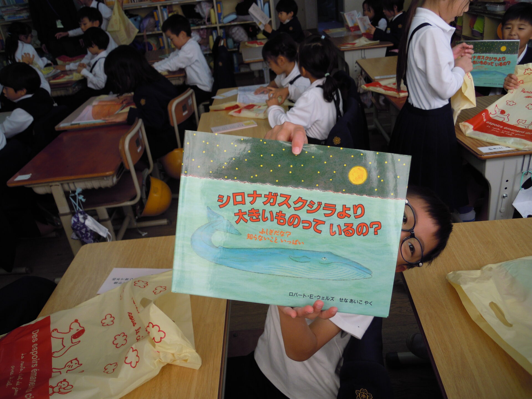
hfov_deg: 63.4
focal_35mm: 28
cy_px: 200
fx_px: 430
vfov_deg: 49.7
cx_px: 266
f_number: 2.7
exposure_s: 1/200
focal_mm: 5
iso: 100
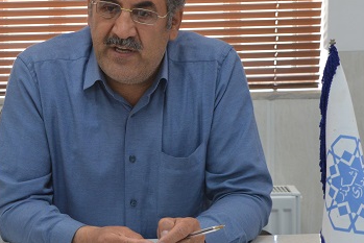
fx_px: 1305
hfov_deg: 15.8
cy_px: 122
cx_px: 102
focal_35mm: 129
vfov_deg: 10.6
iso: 900
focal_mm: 50
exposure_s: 1/60
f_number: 5.6
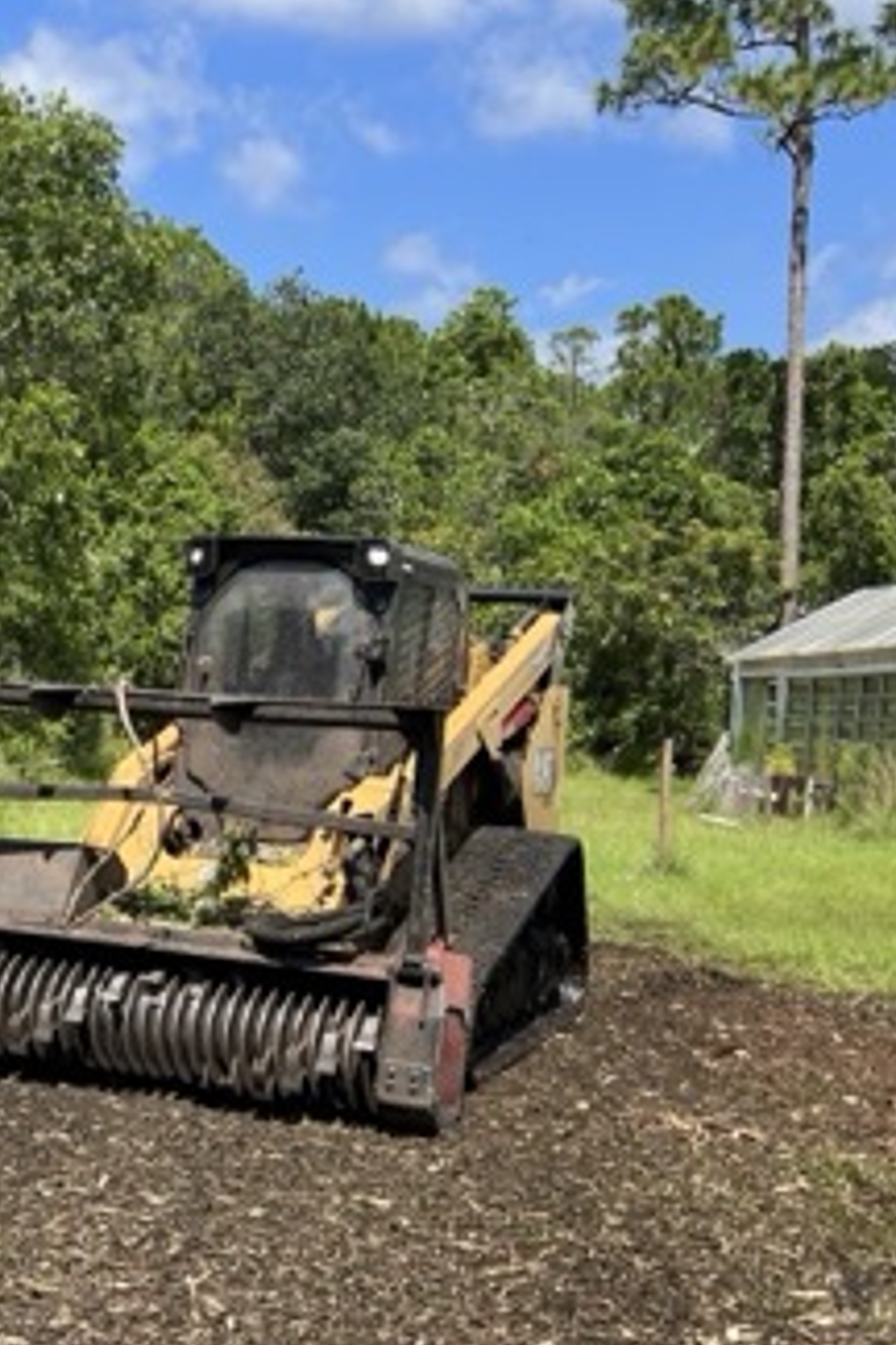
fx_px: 1867
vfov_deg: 39.2
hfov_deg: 26.4
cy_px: 880
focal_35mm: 50
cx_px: 149
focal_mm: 5.7
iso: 50
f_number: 1.5
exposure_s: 1/2299
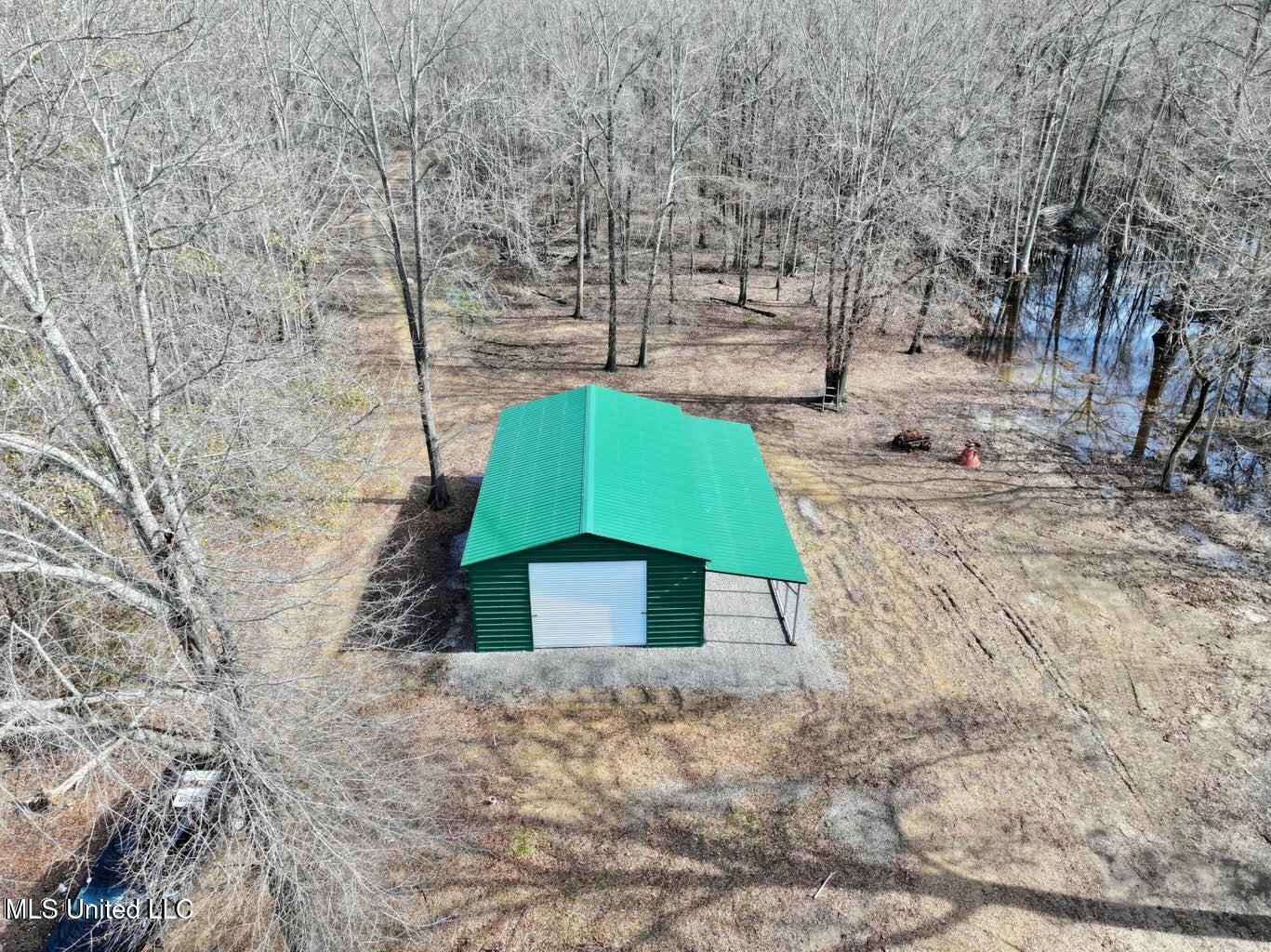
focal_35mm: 24
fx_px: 881
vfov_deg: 56.8
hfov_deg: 71.6
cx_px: 636
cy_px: 476
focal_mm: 12.29
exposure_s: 1/500
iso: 100
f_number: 2.8
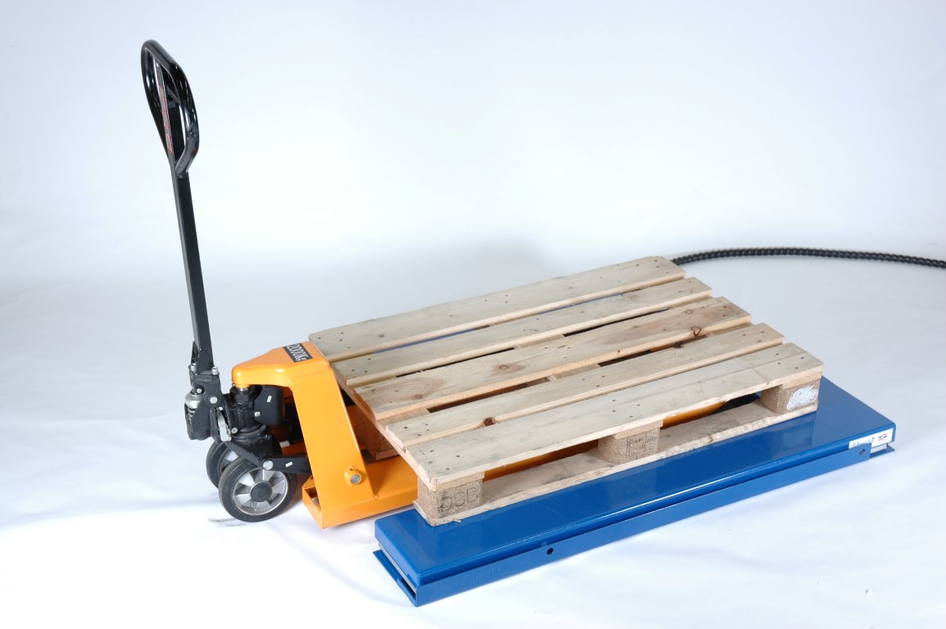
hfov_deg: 35.1
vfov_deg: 23.7
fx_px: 1497
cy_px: 314
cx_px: 473
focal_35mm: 57
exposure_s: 1/60
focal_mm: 38
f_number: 4.5
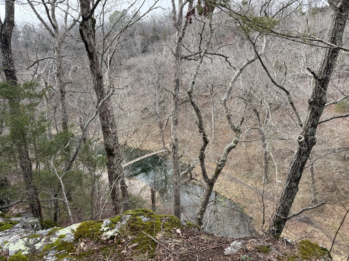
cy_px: 130
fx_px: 242
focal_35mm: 24
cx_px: 174
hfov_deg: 71.6
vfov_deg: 56.8
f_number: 1.78
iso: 80
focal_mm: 6.76
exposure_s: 1/1292
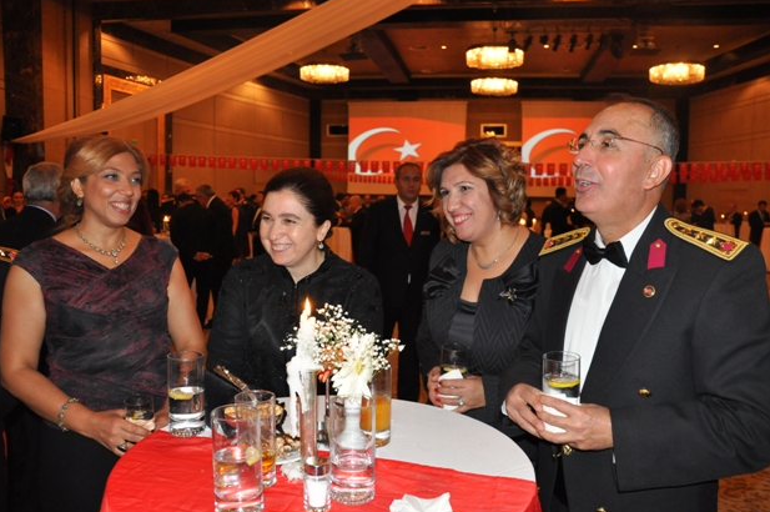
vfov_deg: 46.3
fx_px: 598
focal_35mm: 28
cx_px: 392
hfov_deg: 65.5
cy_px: 255
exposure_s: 1/60
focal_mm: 18
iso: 1250
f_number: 4.5
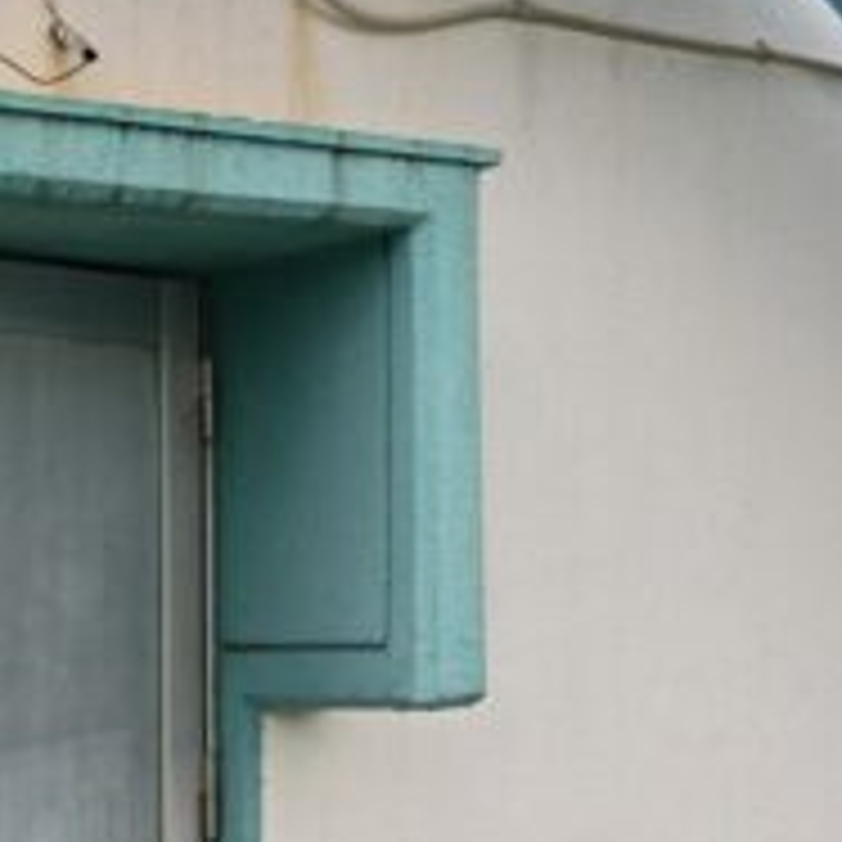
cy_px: 196
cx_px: 941
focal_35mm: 77
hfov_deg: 21.3
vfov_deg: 22.2
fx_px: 2119
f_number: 1.8
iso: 25
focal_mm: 5.4
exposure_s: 1/1425
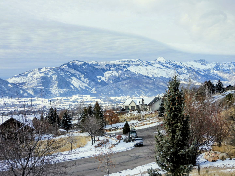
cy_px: 88
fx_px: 339
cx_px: 118
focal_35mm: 50
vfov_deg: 29.1
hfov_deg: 38.2
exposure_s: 1/2000
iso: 100
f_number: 3.5
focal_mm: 8.9
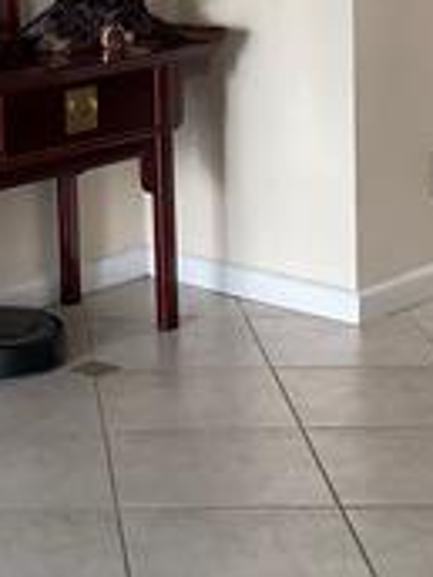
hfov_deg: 14.1
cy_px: 30
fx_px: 1685
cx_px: -114
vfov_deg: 19.0
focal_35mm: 101
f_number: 1.8
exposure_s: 1/60
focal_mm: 3
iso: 125
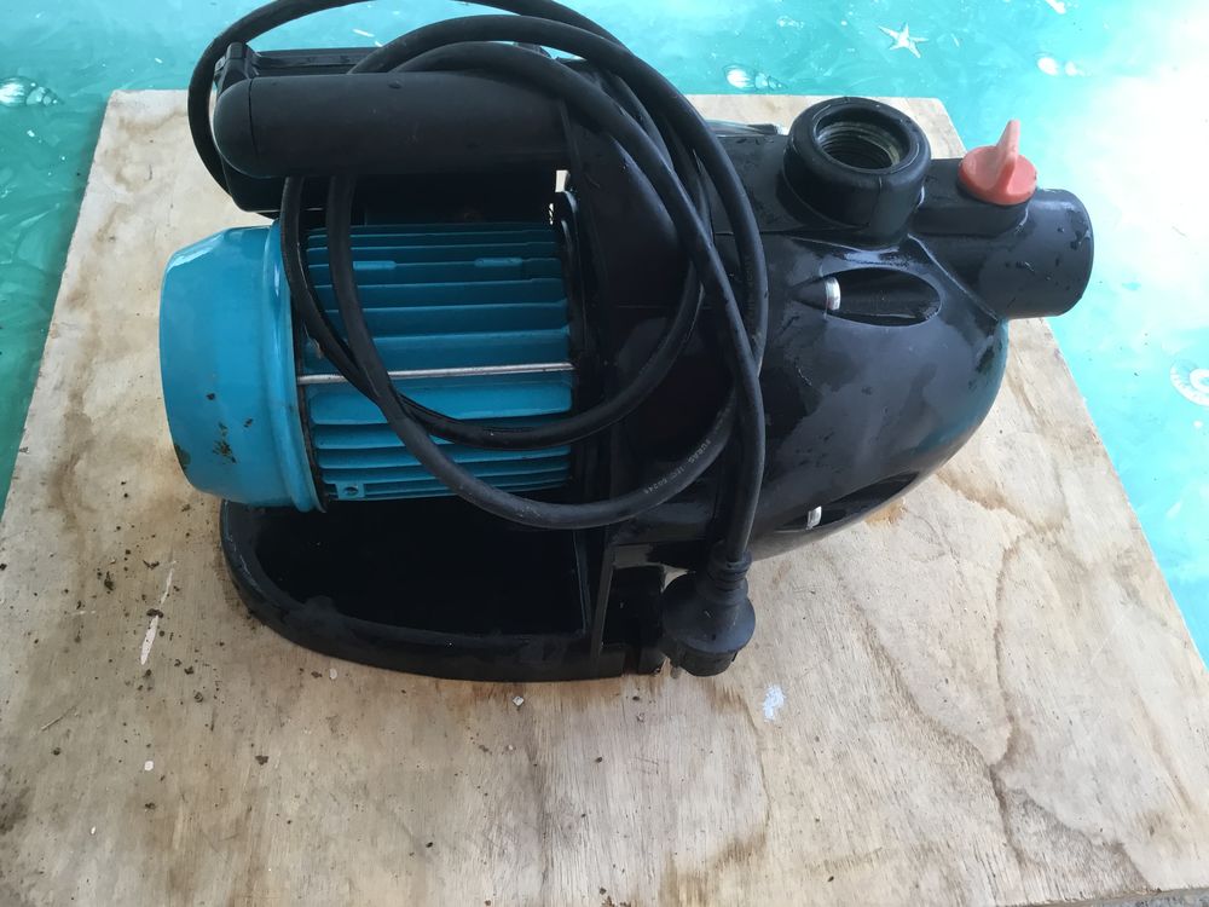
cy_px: 454
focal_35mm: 31
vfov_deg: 45.4
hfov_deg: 58.4
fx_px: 1083
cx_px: 604
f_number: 2.4
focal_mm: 3.3
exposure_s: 1/33
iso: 25
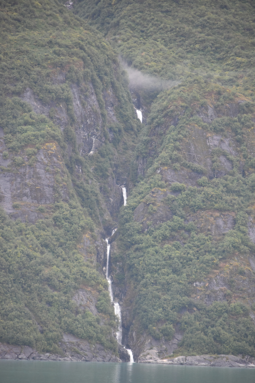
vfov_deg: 9.8
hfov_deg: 6.5
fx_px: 2230
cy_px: 192
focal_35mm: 210
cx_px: 128
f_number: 5.6
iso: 2800
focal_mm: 210
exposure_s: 1/500
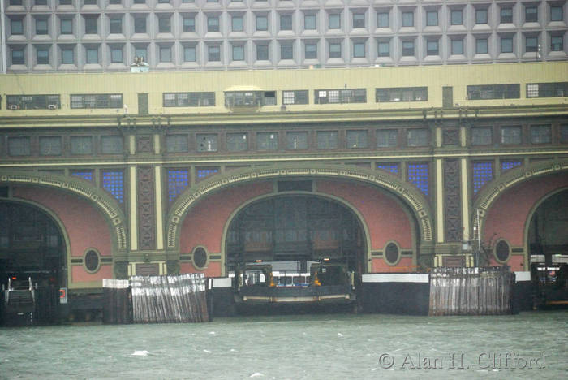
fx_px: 4737
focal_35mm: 300
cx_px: 284
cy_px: 190
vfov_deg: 4.6
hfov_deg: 6.9
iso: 1400
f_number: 5.6
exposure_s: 1/500
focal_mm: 200
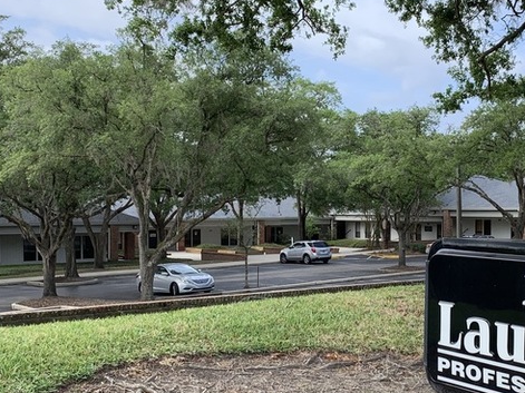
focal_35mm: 53
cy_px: 235
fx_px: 804
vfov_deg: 27.5
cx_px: 366
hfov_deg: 35.7
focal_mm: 4.25
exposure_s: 1/962
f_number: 1.8
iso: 25
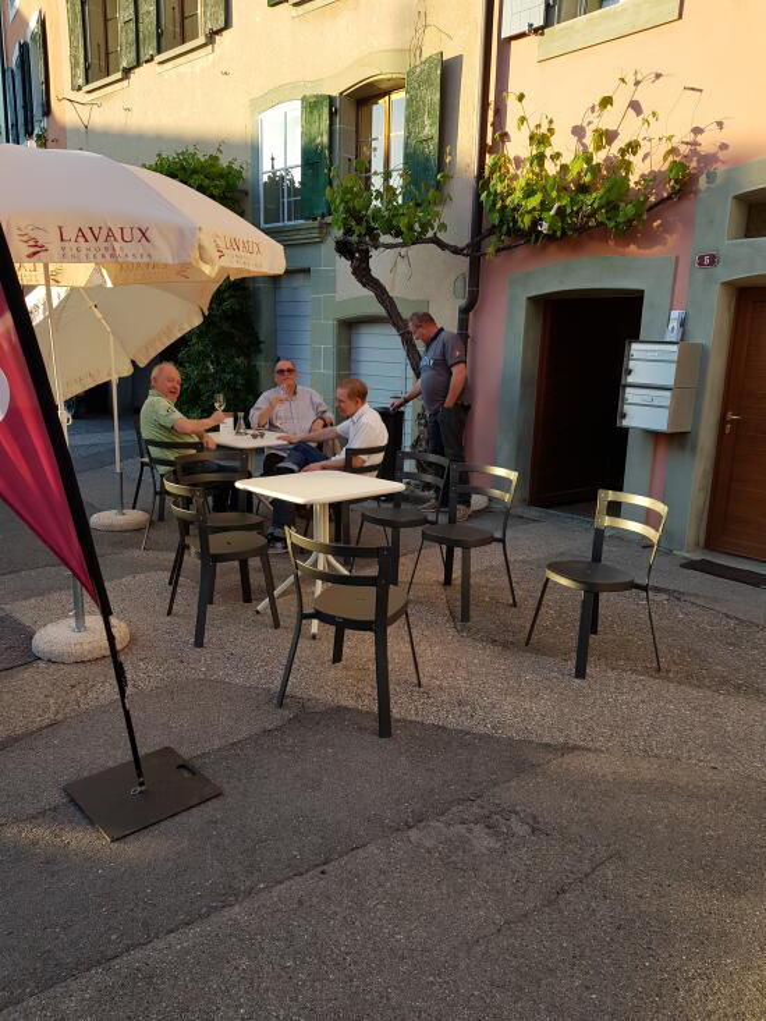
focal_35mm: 26
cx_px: 383
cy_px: 510
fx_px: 767
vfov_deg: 67.3
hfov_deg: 53.1
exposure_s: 1/381
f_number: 1.7
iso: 40
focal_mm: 4.2
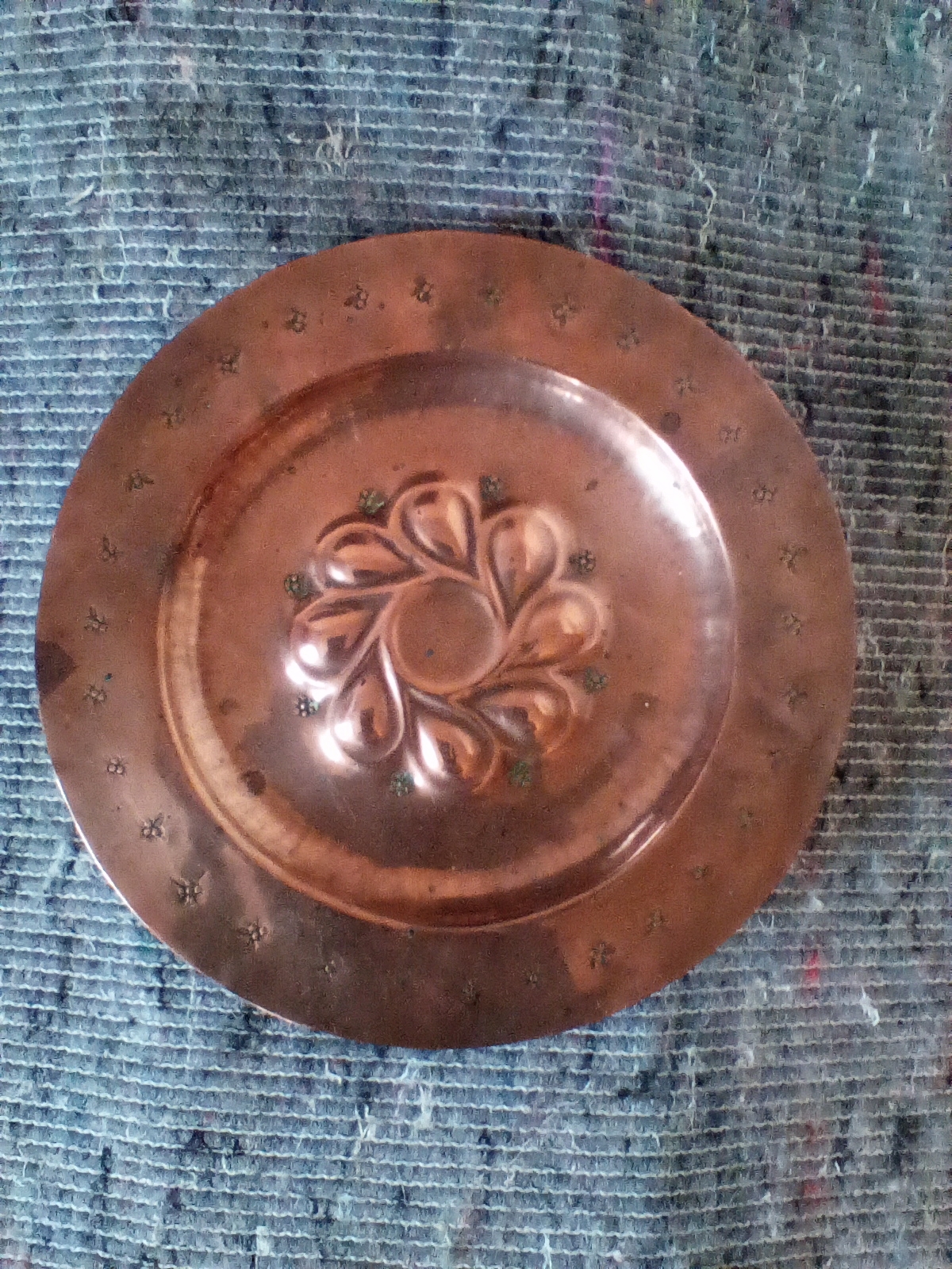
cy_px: 634
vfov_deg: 58.4
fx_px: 1137
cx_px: 476
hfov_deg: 45.4
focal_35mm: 31
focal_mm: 2.38
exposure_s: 1/15
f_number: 2.4
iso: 665
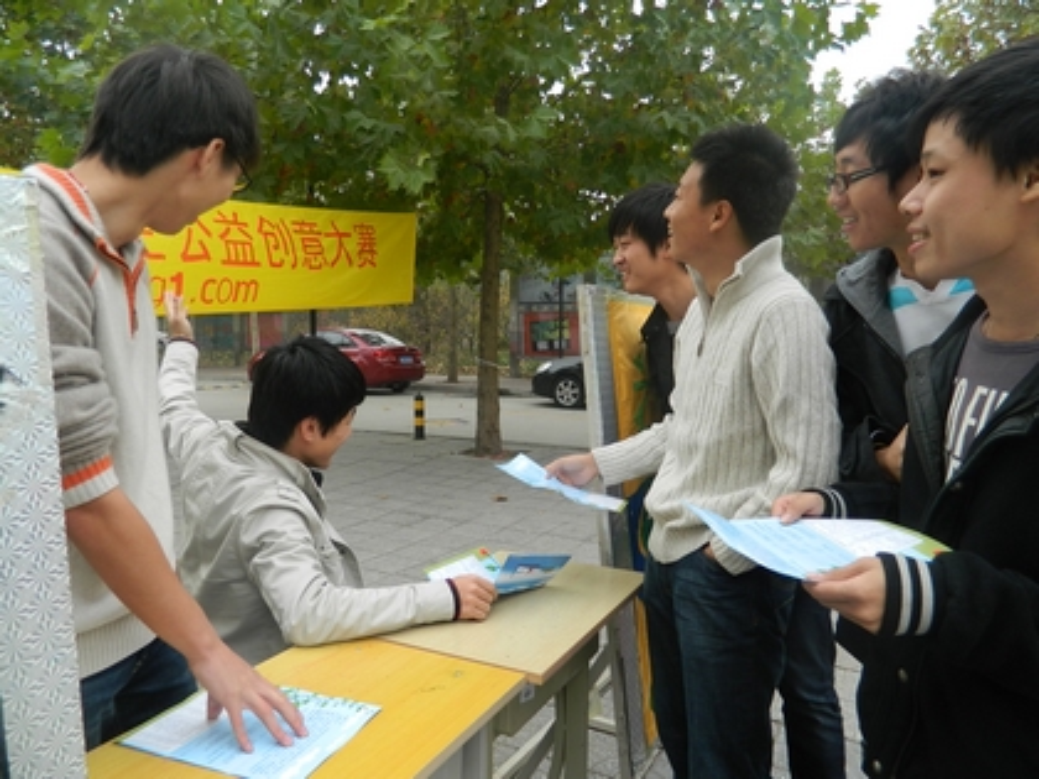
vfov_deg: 54.9
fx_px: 750
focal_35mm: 25
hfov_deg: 69.4
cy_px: 390
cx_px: 520
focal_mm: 4.5
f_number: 3.1
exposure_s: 1/100
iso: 80
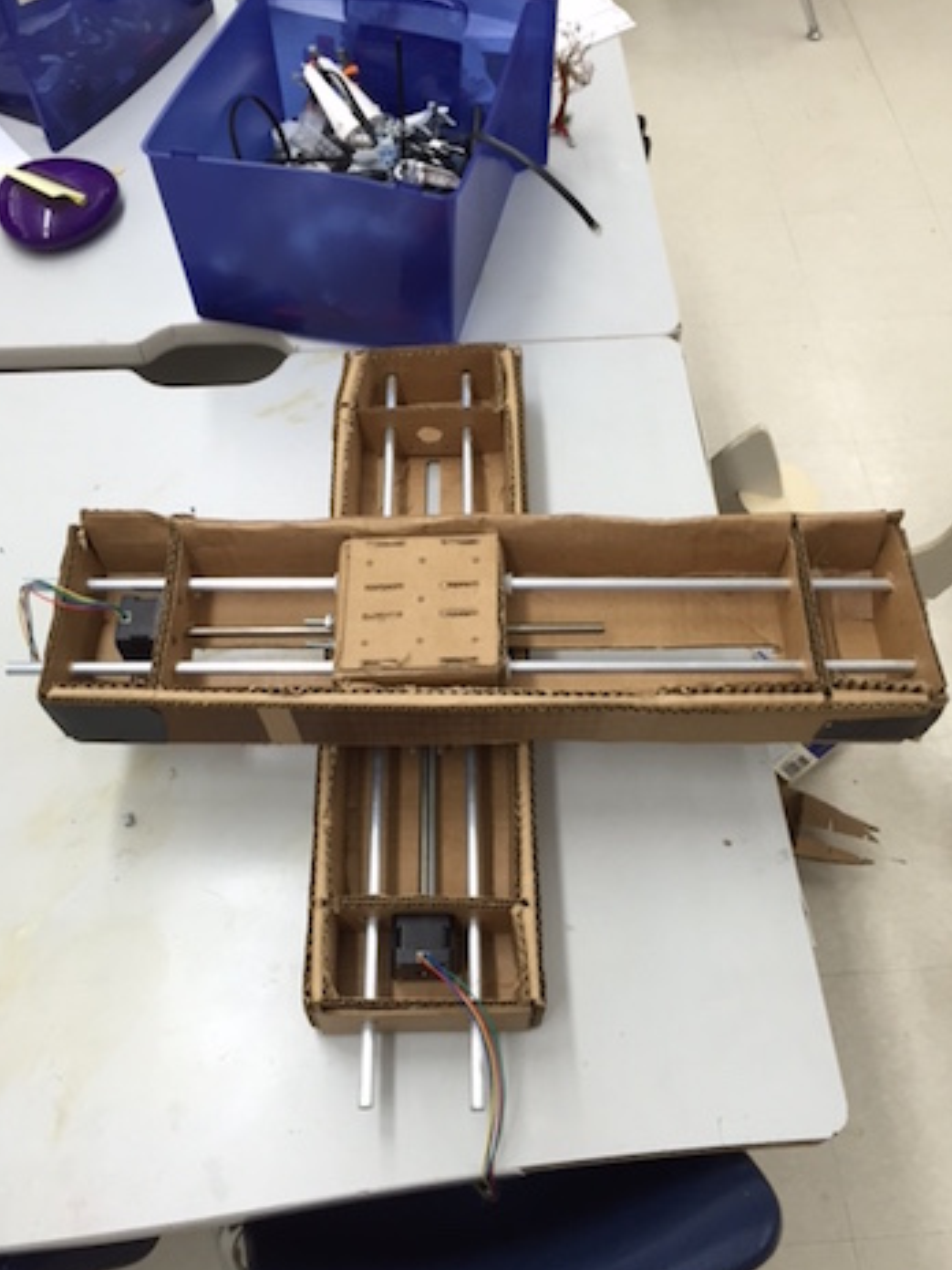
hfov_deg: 46.8
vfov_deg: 60.0
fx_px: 1100
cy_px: 649
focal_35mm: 30
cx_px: 471
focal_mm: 4.15
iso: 32
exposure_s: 1/30
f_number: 2.2
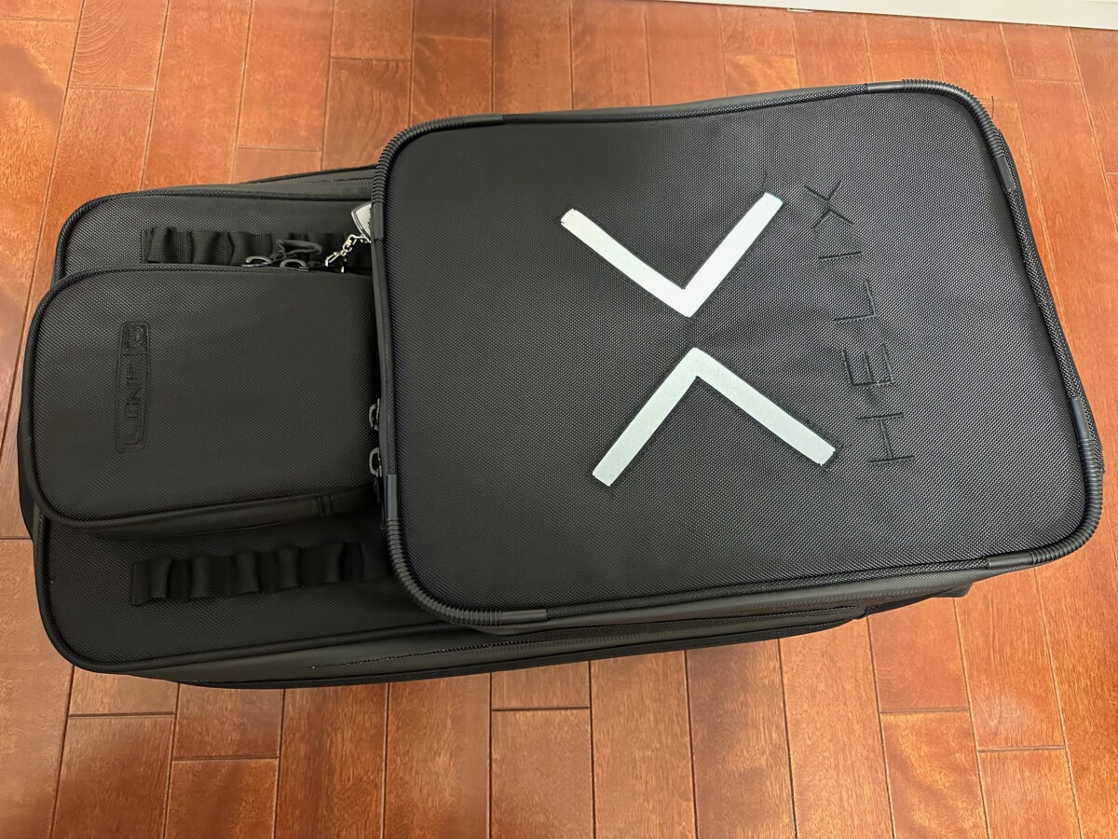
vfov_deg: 56.8
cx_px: 559
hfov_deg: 71.6
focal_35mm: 24
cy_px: 420
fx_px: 775
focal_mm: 6.86
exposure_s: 1/33
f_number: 1.78
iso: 1000
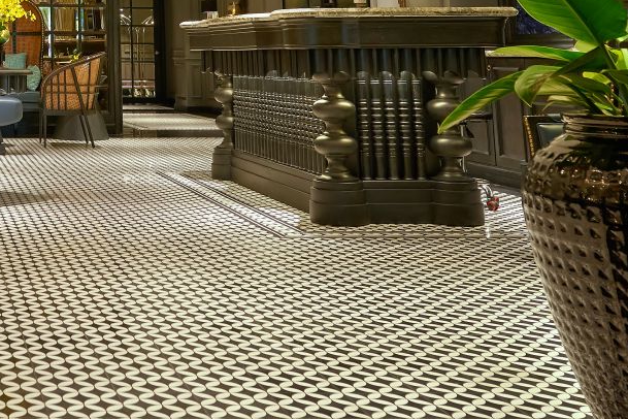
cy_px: -78
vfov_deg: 18.7
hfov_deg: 27.0
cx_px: -49
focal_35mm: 69
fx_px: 1204
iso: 640
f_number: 6.3
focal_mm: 21
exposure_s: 1/2
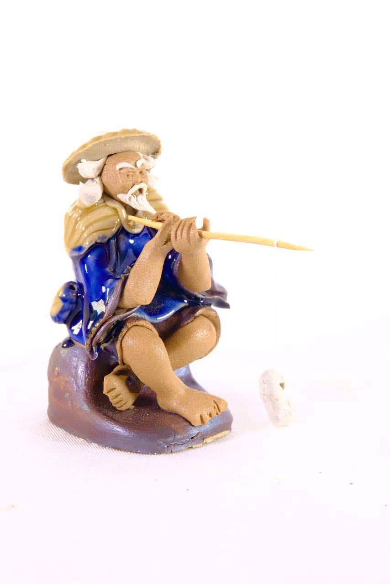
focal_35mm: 229
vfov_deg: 9.0
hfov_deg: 6.0
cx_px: 195
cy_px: 292
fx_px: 3719
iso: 800
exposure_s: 1/20
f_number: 11
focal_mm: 152.6
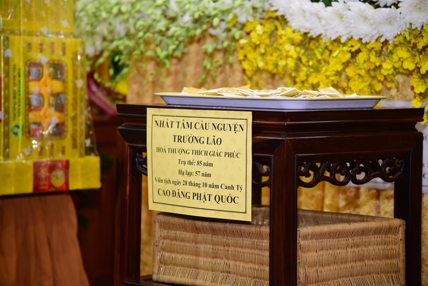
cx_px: 214
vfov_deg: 11.4
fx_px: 1427
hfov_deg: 17.1
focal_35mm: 120
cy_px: 143
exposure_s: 1/30
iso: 1250
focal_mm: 120
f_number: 4
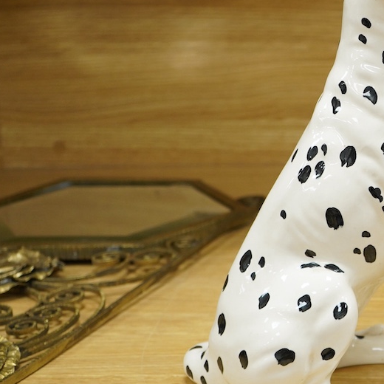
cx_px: 480
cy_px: 143
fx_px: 1381
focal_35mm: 110
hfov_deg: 15.2
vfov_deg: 15.8
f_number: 4.5
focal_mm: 49
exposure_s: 1/160
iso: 1600
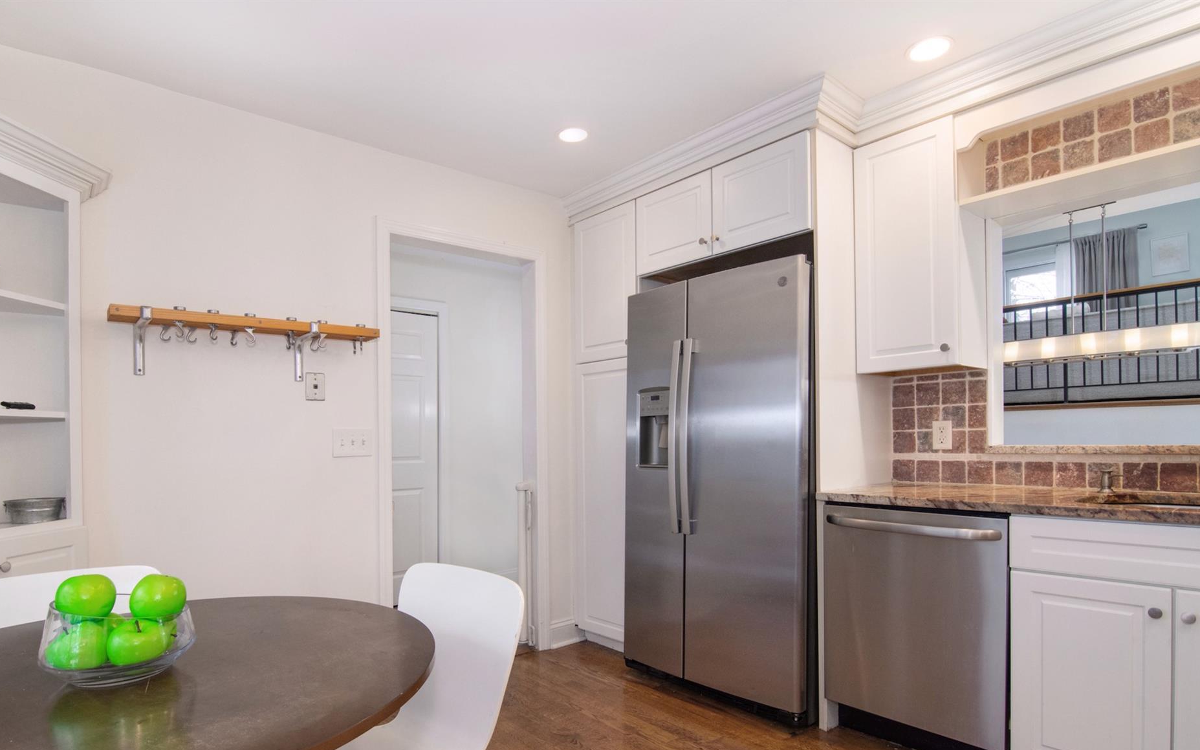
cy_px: 439
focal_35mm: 19
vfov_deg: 63.0
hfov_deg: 89.3
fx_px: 607
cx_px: 570
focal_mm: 11
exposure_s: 1/40
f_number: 11
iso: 640
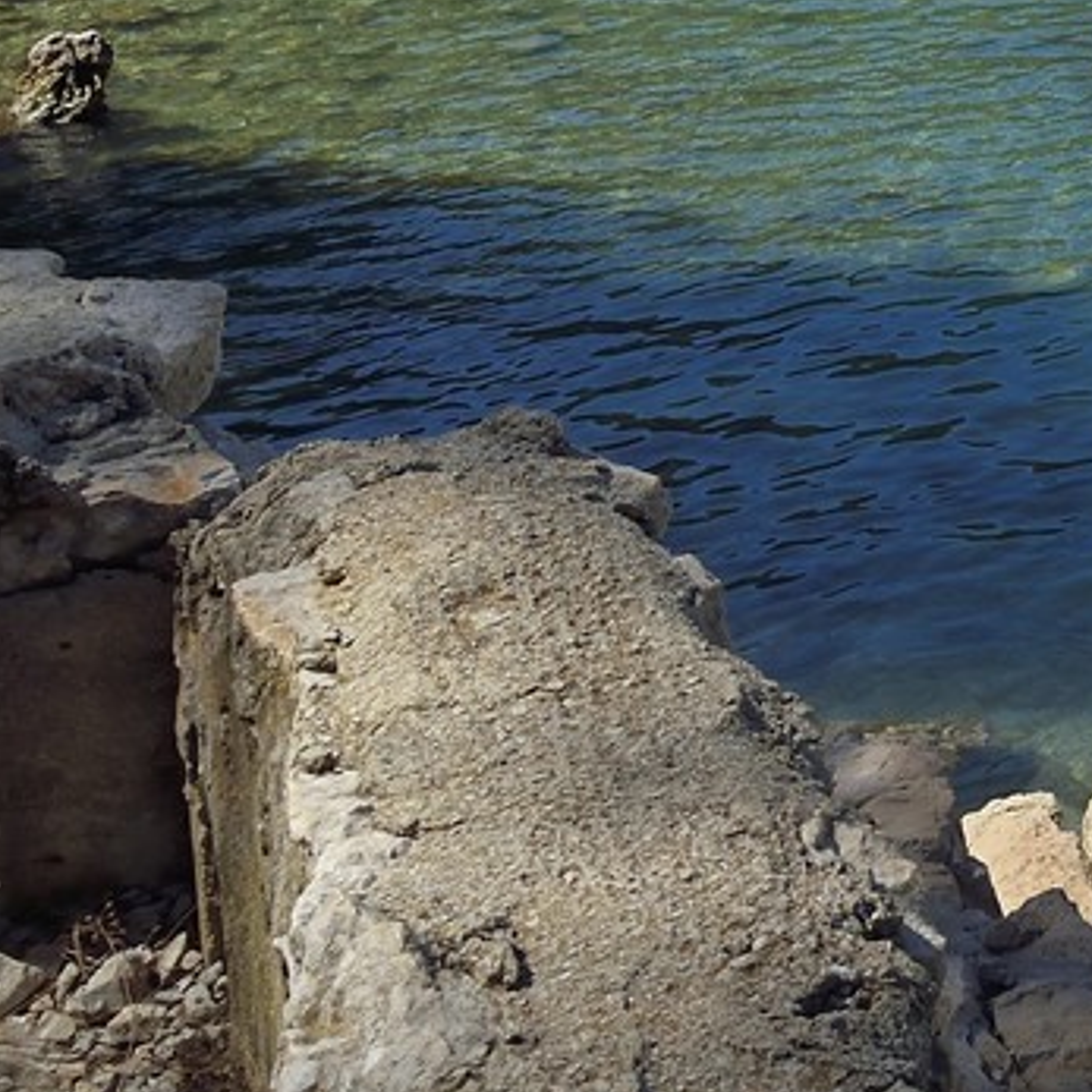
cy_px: -463
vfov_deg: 17.0
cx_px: 2241
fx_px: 3355
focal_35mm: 94
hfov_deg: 14.8
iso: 200
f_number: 14
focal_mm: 24
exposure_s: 1/250
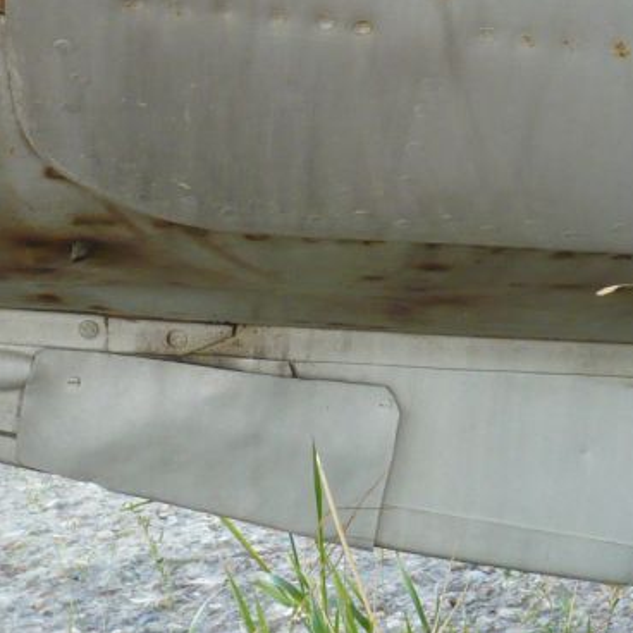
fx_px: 1779
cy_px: 158
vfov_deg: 20.0
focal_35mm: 86
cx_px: 411
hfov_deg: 20.1
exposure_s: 1/125
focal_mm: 5.8
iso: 200
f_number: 2.8
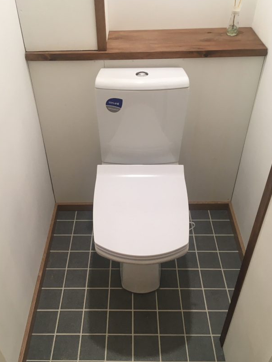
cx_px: 121
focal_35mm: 33
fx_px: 346
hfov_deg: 42.9
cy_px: 178
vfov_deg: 55.3
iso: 80
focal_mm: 4.15
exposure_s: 1/33
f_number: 2.2
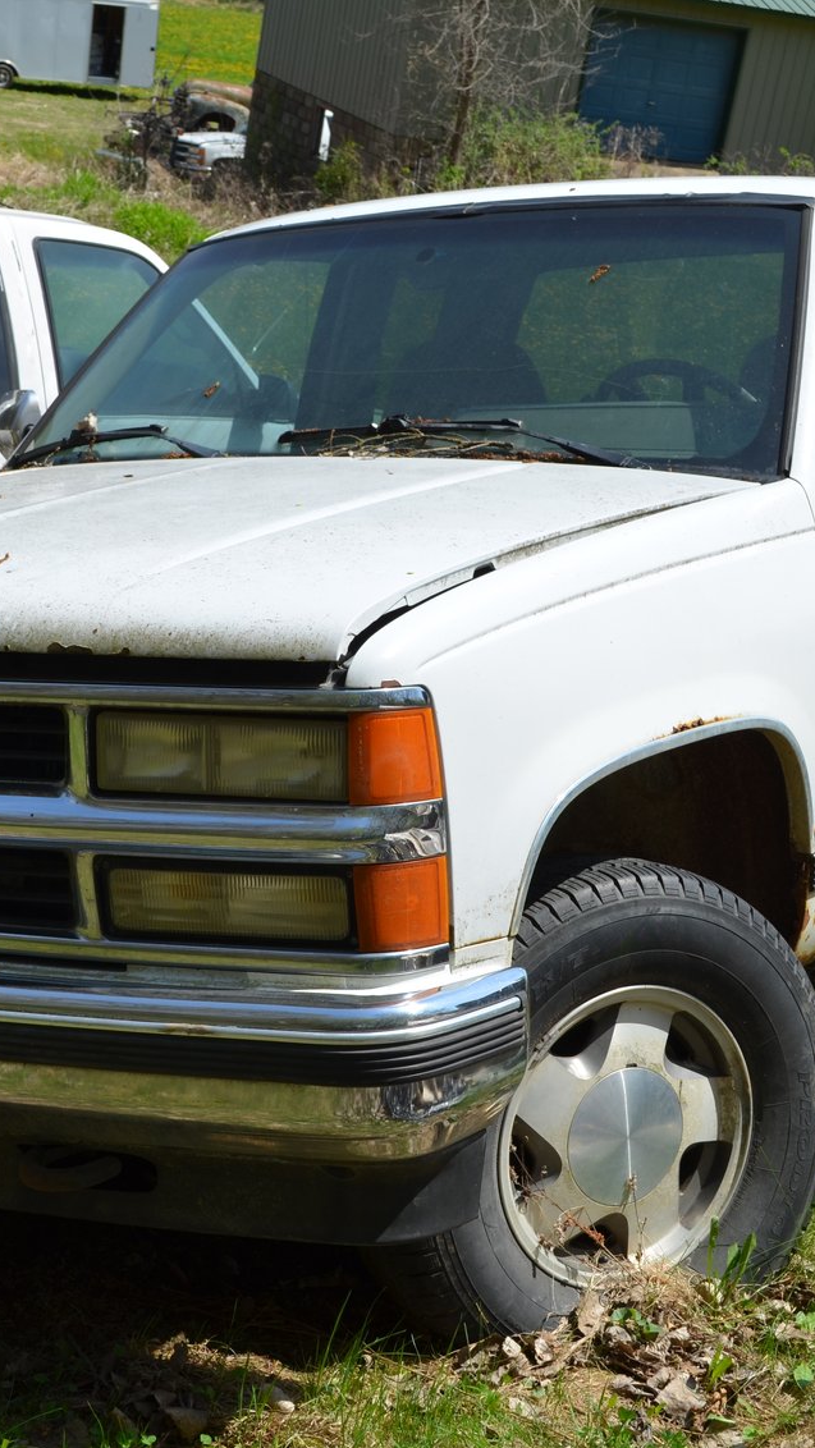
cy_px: 725
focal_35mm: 57
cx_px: 345
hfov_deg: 21.1
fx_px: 2189
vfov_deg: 36.6
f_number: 8
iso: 100
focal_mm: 24
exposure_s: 1/250
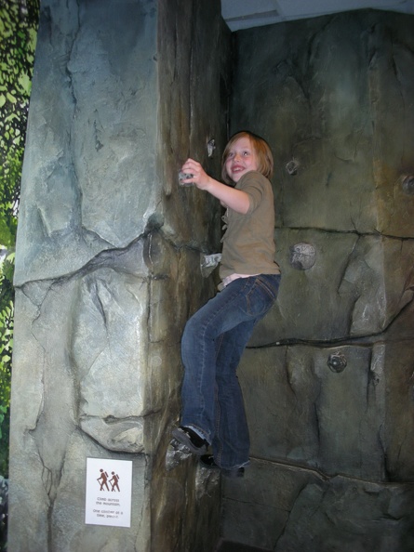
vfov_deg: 52.6
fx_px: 559
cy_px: 276
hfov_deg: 40.7
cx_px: 207
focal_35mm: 35
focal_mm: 5.8
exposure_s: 1/60
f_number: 2.8
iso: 110
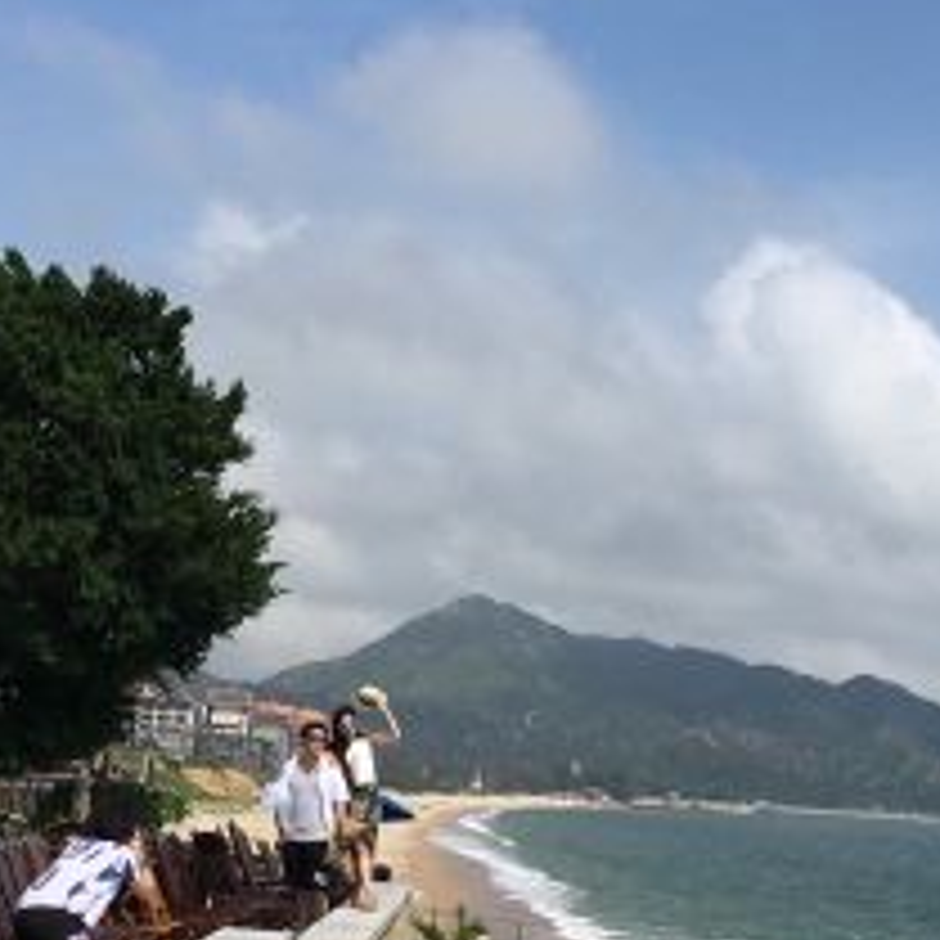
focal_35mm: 86
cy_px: 668
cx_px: 594
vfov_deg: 20.1
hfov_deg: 20.1
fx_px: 2642
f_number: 2.2
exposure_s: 1/2653
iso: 25
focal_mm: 4.15
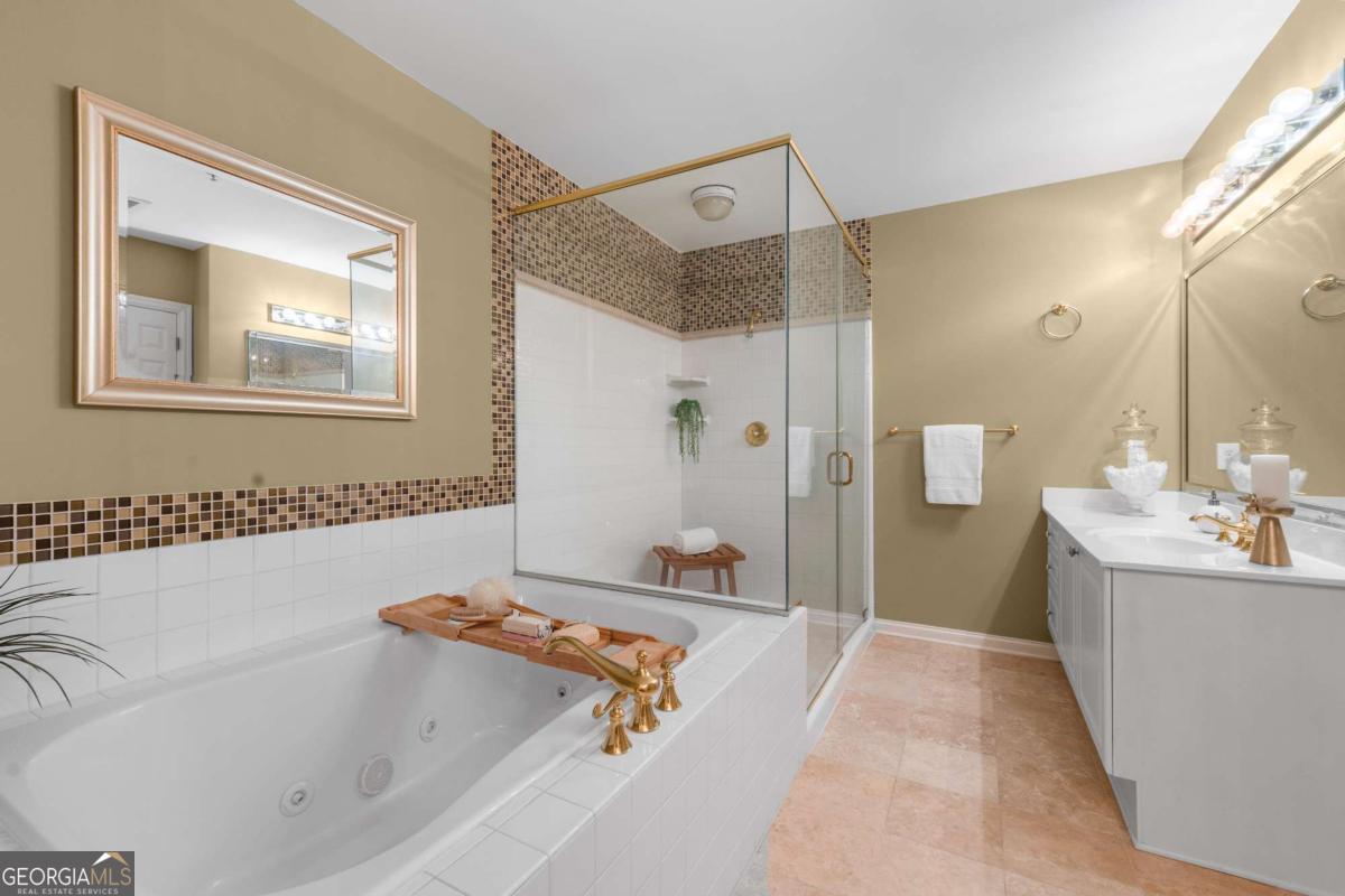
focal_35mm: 14
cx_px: 672
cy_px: 448
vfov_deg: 81.2
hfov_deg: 104.3
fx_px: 523
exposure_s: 1/4
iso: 640
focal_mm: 14
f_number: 8
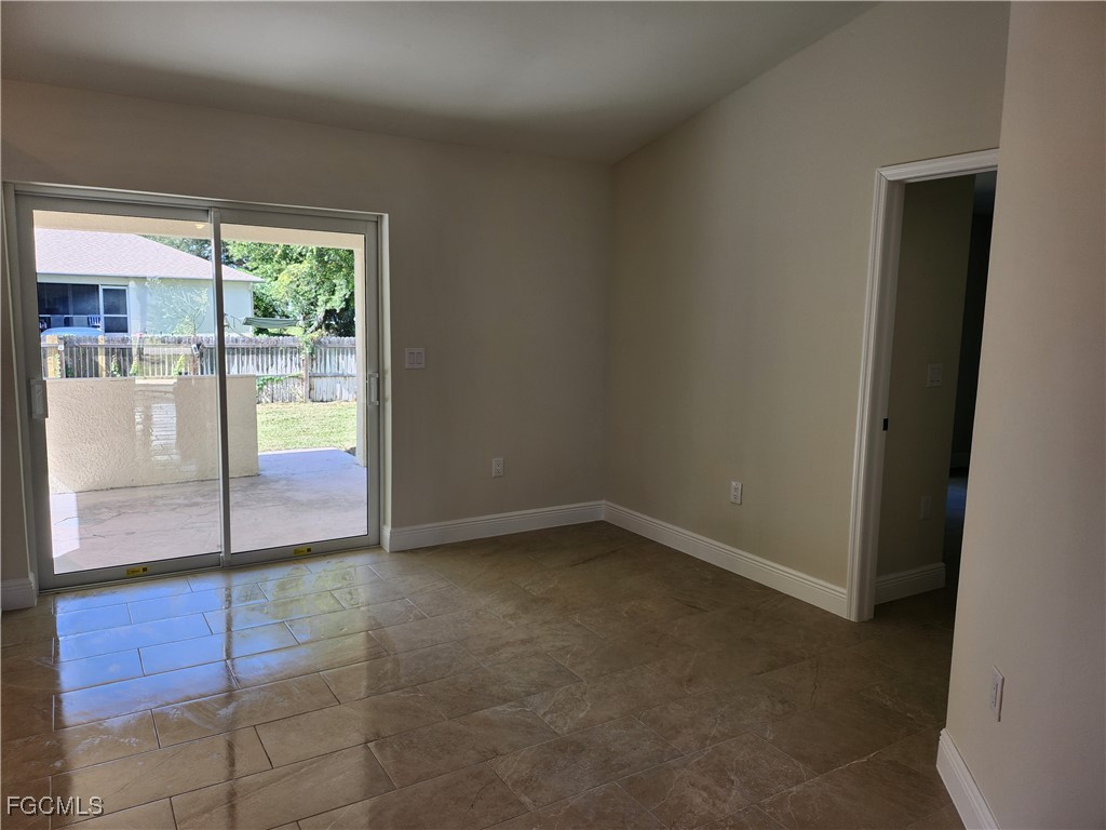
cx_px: 553
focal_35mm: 24
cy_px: 415
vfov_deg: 56.8
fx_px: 767
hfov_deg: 71.6
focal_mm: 5
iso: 50
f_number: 1.8
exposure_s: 1/172
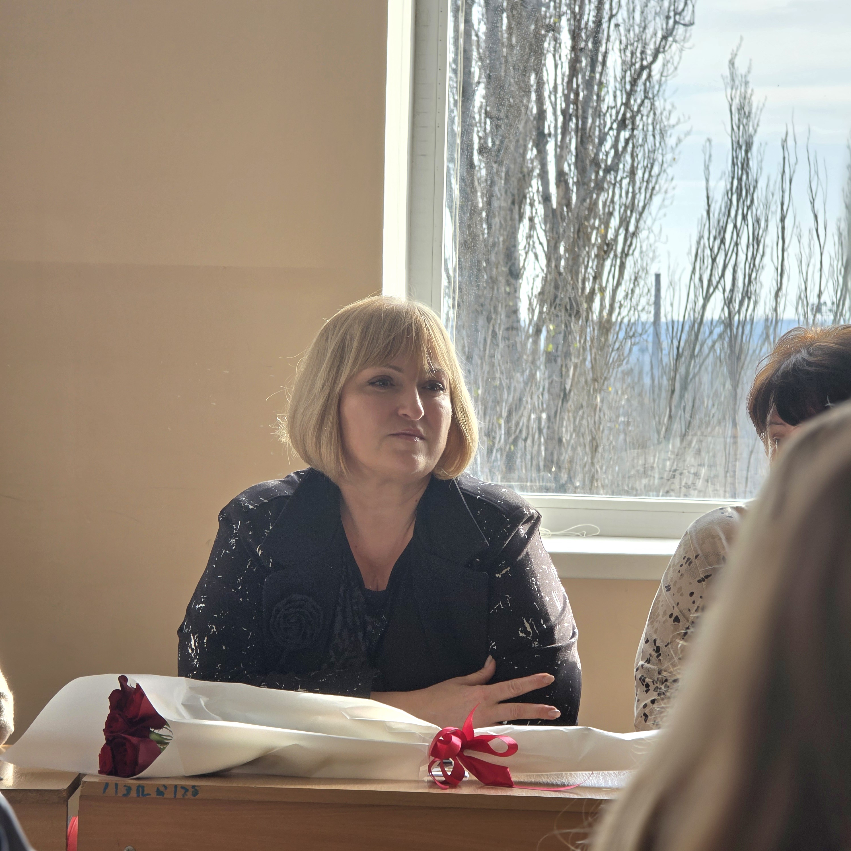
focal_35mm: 136
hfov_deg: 12.8
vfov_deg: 12.8
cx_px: 427
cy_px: 465
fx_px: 3783
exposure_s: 1/50.3
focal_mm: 18.6
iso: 40
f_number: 3.4
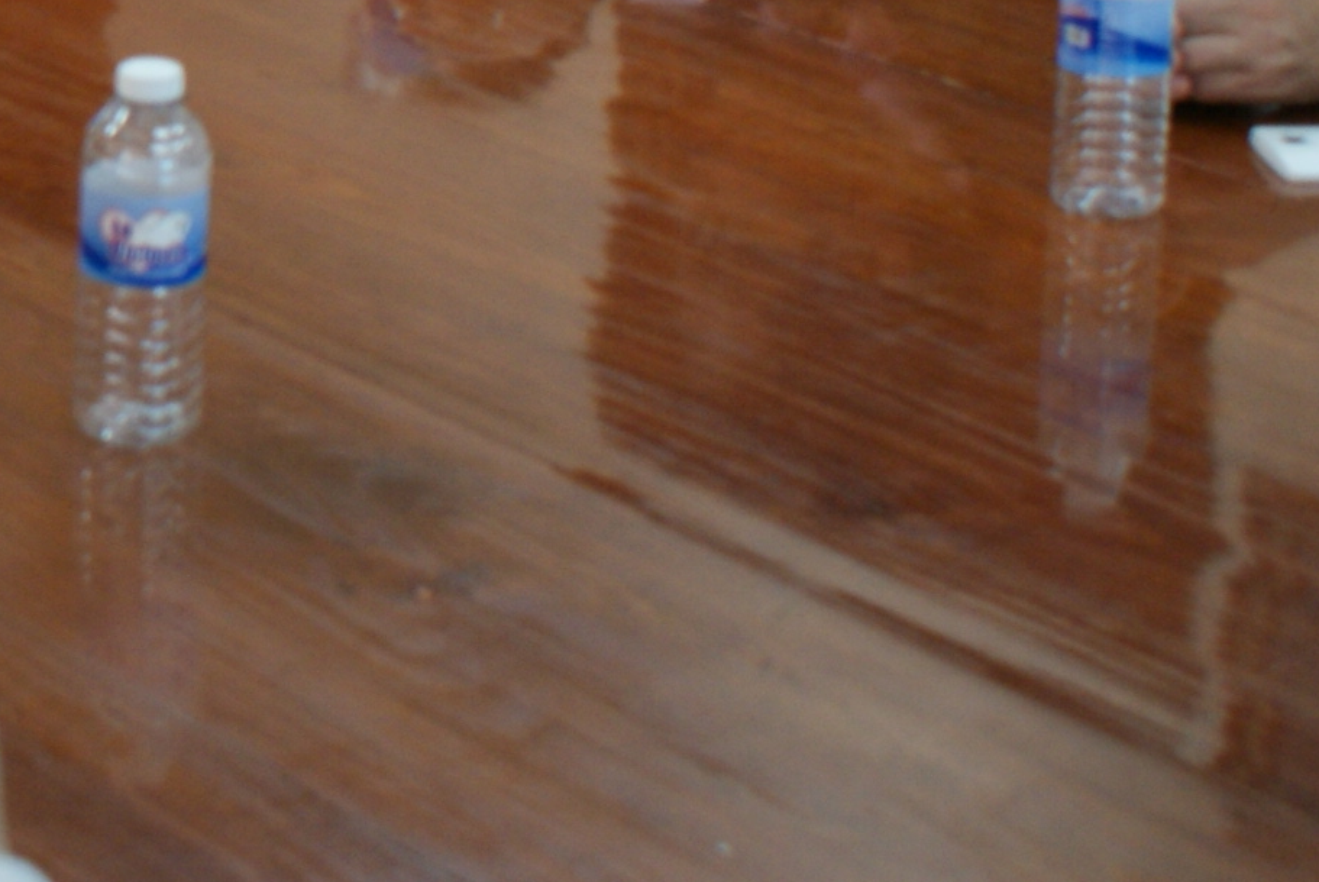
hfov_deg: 16.2
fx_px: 4547
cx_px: 74
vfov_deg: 10.6
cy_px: -488
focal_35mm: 124
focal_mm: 26
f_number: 4.5
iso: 400
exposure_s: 1/8
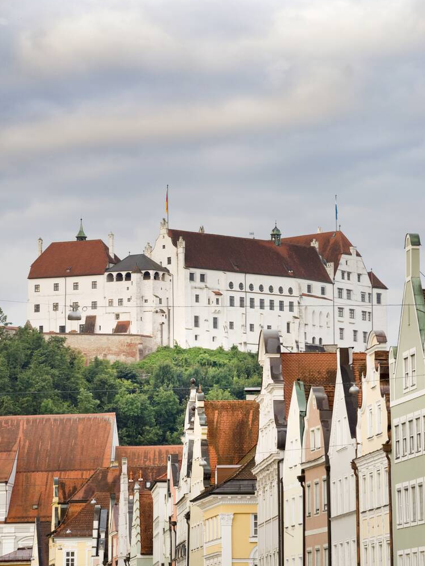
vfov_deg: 9.8
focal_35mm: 202
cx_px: 212
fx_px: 3305
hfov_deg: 7.4
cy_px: 286
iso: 400
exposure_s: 1/60
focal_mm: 186
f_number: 8
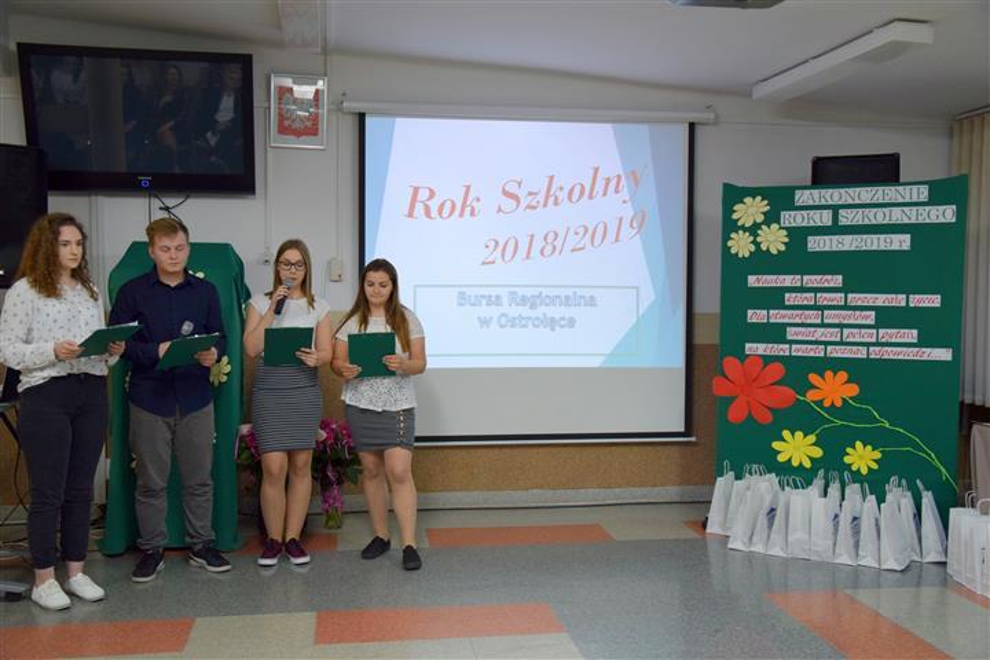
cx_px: 495
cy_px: 330
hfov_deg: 51.3
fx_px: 1031
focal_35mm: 38
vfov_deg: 35.5
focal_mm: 25
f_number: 4
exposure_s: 1/60
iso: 1000
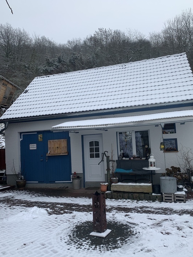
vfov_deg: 63.4
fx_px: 208
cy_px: 133
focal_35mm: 28
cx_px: 102
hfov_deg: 49.7
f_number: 1.8
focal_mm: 4.25
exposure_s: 1/1250
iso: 25
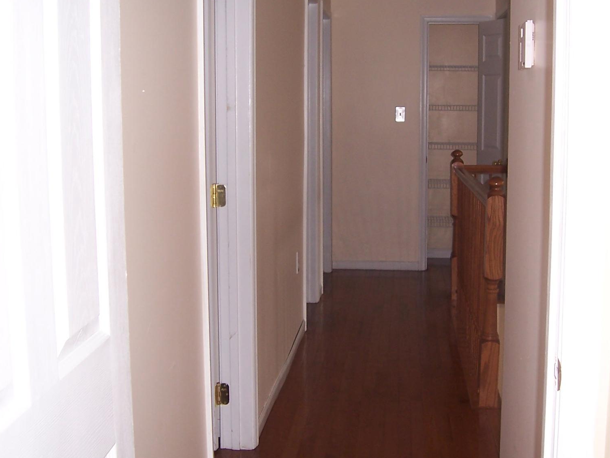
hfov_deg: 38.9
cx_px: 332
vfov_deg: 29.7
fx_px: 863
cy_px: 210
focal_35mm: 49
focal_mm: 6
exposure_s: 1/60
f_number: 3
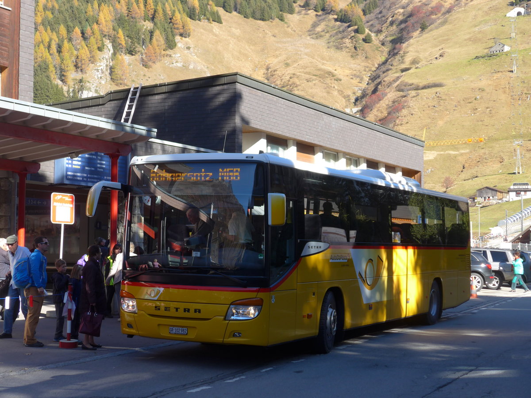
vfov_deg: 24.8
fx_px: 905
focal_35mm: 59
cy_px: 199
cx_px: 266
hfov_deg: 32.7
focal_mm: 12
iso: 80
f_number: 3.5
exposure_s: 1/320
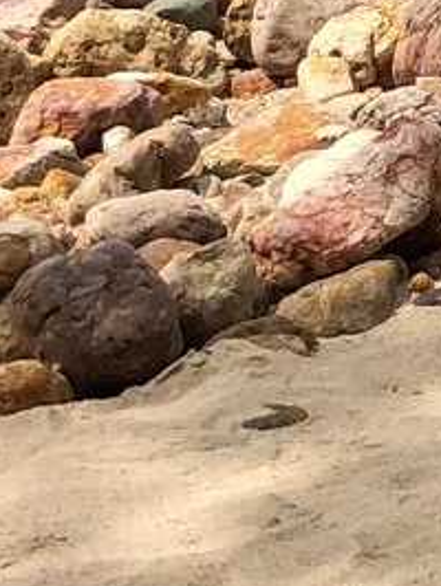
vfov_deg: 8.6
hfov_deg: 6.5
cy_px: -720
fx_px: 3595
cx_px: 1272
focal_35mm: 212
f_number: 1.8
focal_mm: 3.99
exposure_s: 1/2825
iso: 20
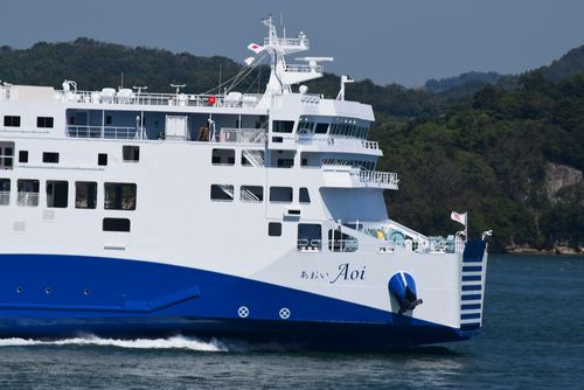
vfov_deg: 4.6
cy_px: 195
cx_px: 292
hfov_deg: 6.9
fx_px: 4869
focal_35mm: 300
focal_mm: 200
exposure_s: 1/500
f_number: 11
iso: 200
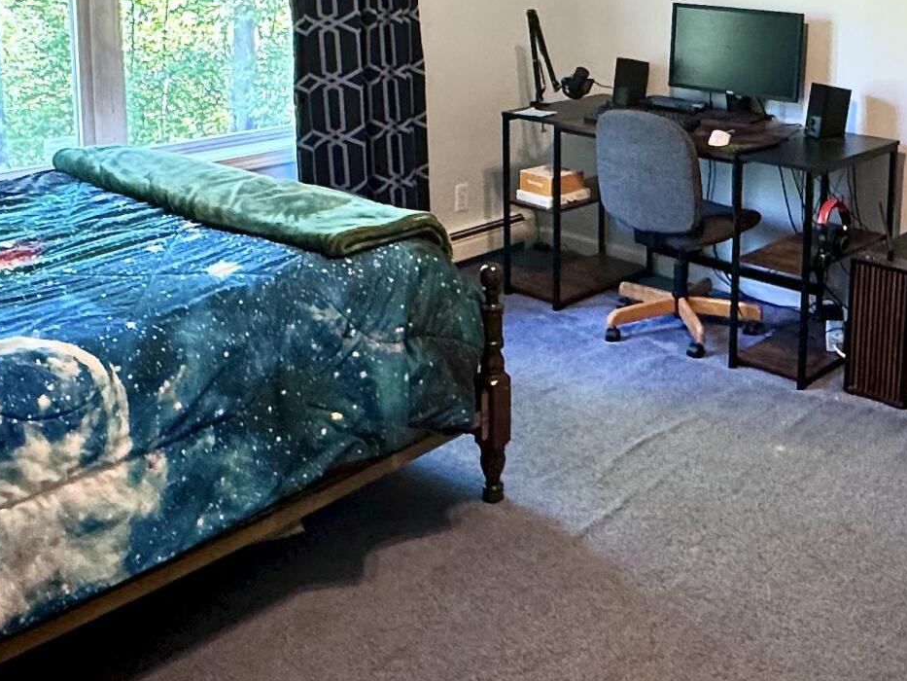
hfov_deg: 41.3
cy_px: 88
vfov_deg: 30.9
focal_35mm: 45
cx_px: 636
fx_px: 1179
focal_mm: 2.22
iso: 400
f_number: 2.2
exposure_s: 1/60
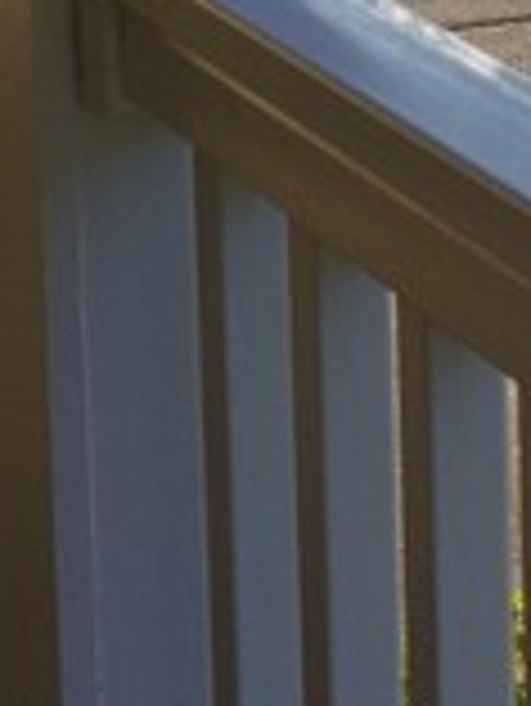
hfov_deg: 7.2
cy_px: -564
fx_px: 4208
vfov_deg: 9.2
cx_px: 106
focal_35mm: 206
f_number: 11
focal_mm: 21.25
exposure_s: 1/100
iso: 400
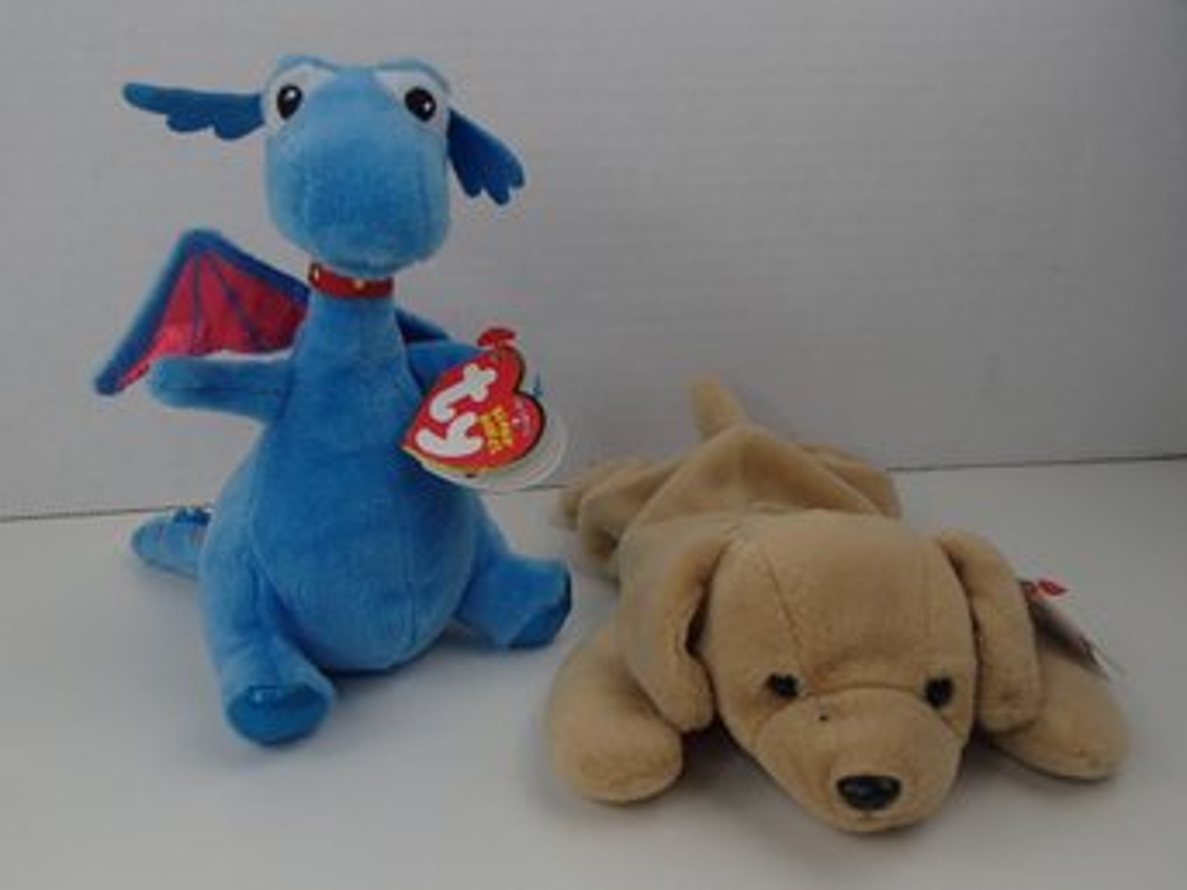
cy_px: 445
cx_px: 594
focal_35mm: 37
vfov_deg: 38.6
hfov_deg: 50.2
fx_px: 1268
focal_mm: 6.64
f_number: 4.7
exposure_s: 1/160
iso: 125
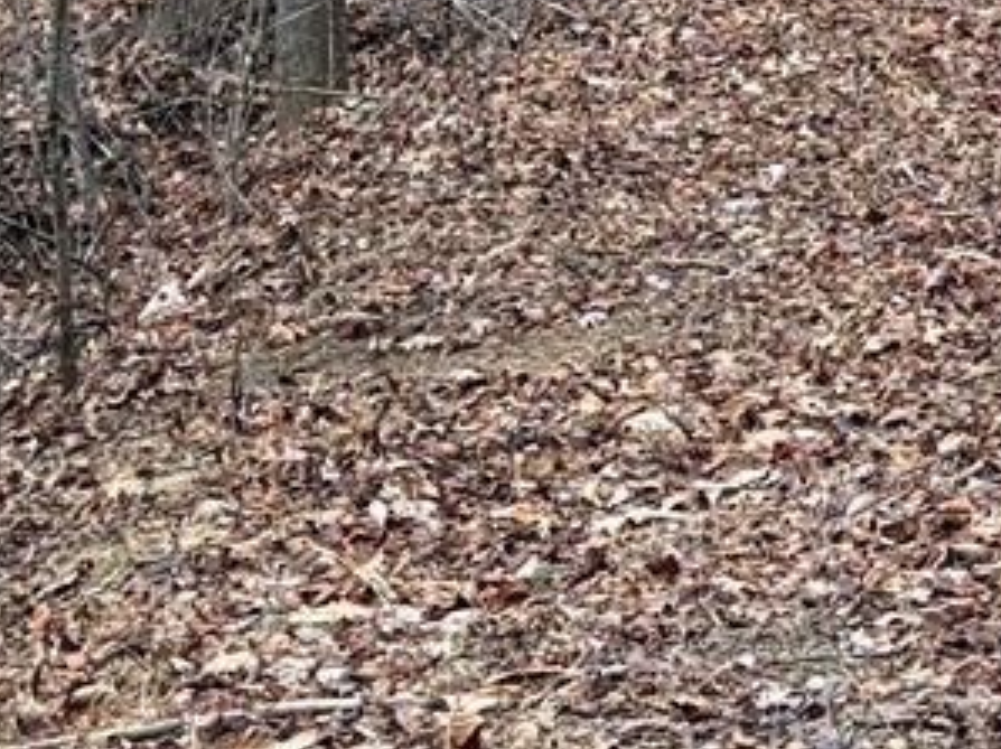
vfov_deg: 8.7
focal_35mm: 165
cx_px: 1696
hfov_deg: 11.3
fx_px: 4768
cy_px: -484
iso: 80
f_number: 1.78
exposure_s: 1/305
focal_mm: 6.76
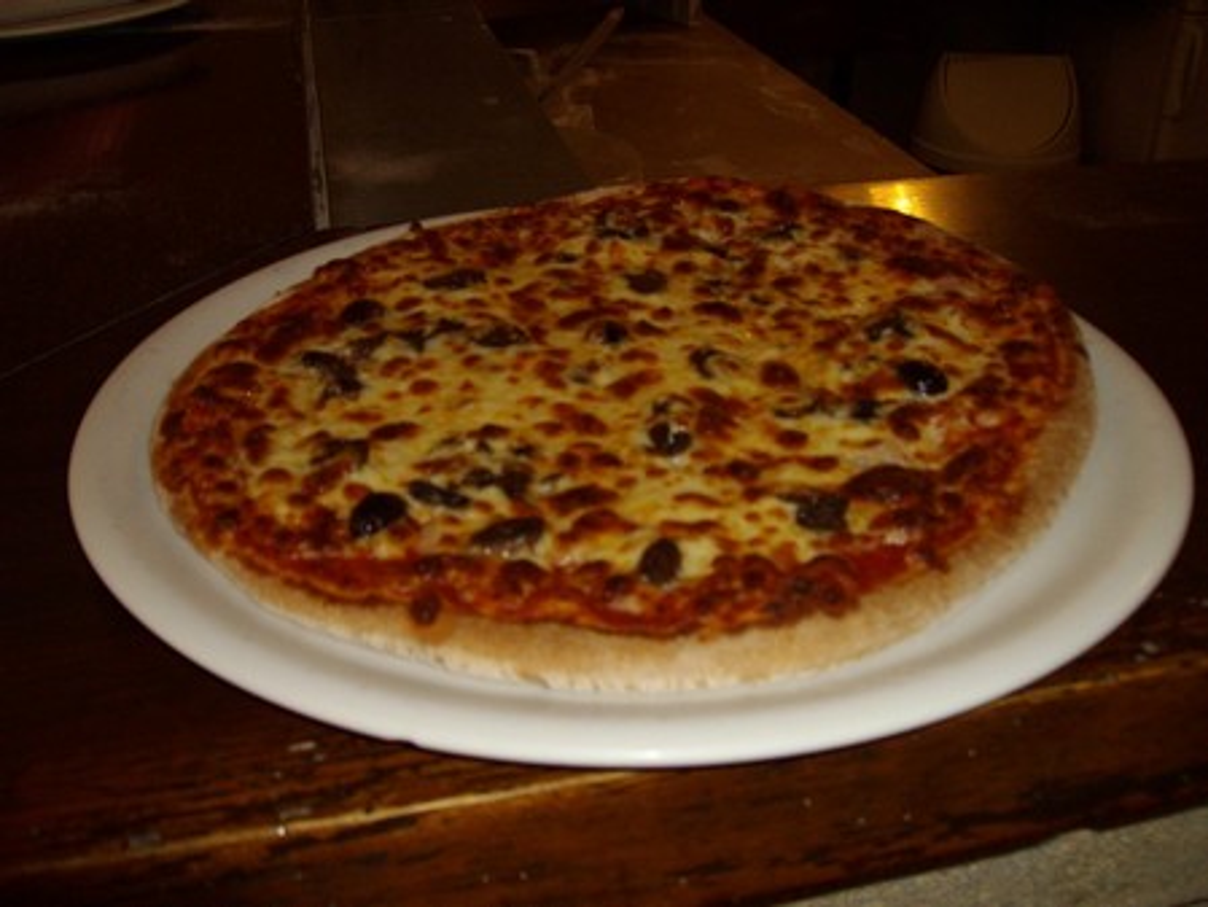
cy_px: 454
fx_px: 1257
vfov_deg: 39.7
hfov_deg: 51.3
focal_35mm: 36
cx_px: 604
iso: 160
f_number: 2.7
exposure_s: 1/50
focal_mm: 6
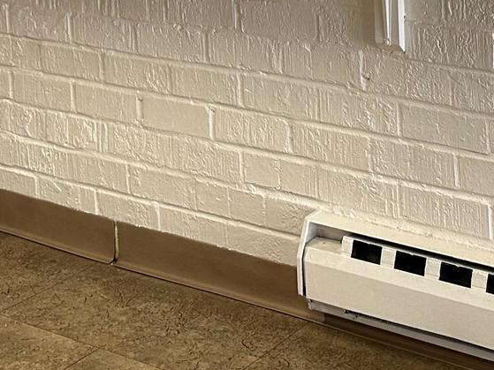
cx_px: 424
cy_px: -215
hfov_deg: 21.8
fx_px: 1256
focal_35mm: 88
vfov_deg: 15.3
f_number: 1.78
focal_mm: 6.86
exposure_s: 1/106
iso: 160
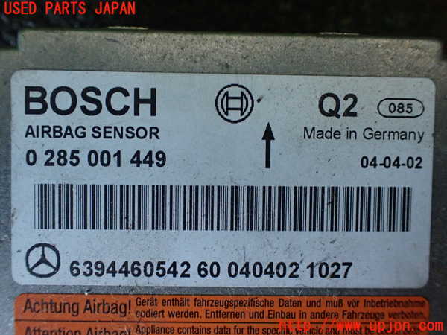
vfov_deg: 46.8
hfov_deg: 60.0
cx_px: 224
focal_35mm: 30
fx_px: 387
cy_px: 168
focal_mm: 5.4
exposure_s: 1/80
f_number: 2.3
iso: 800
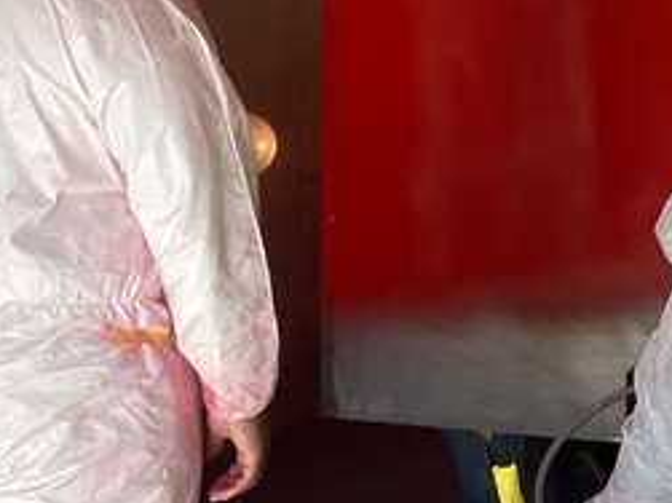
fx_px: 2057
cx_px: 870
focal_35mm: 106
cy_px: 83
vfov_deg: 13.9
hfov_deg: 17.4
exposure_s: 1/496
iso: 32
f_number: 1.6
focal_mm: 4.2
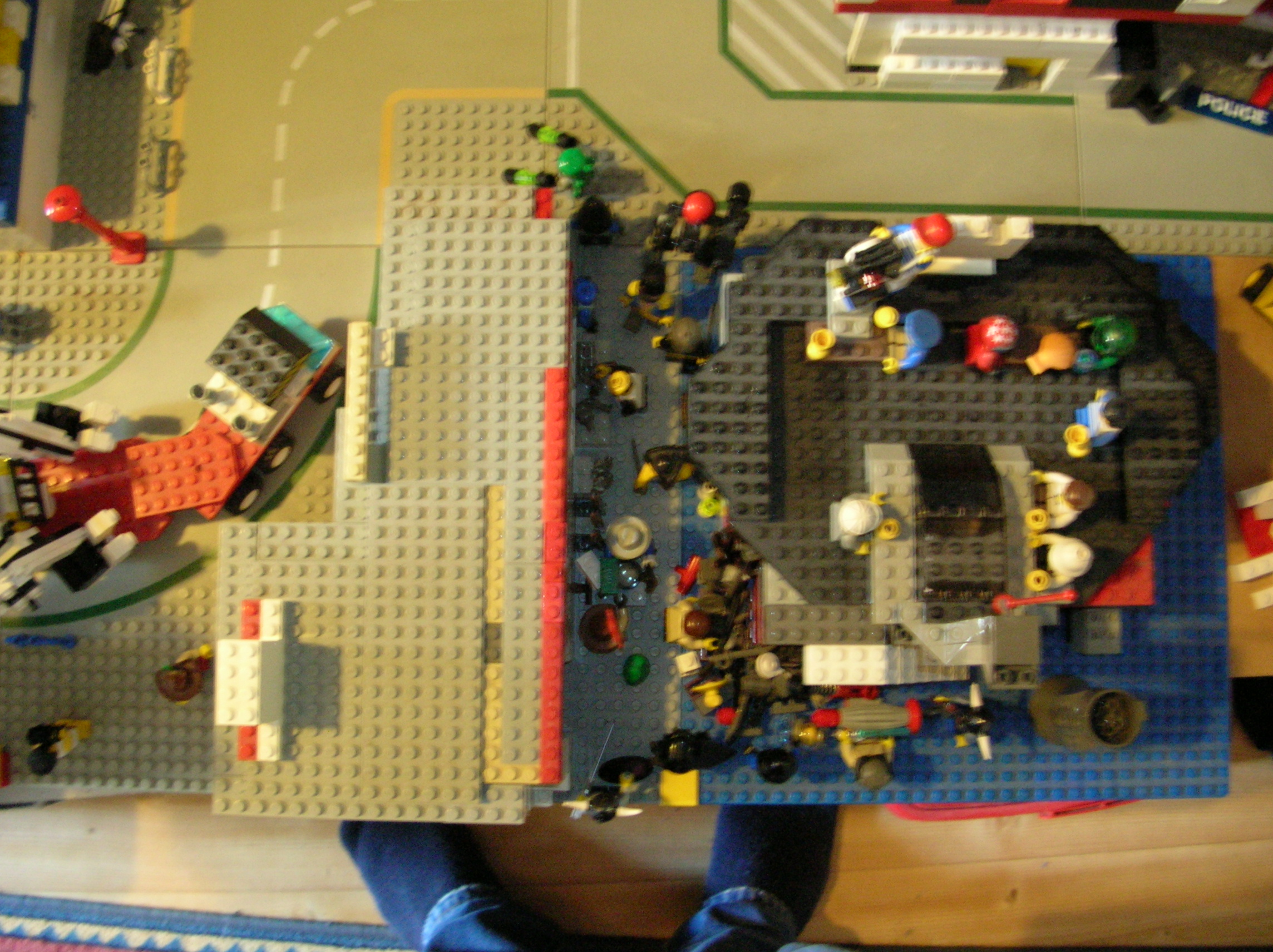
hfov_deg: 52.7
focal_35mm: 35
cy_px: 476
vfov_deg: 40.6
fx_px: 1286
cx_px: 636
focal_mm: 5.8
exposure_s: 1/2.6
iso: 200
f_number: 2.8
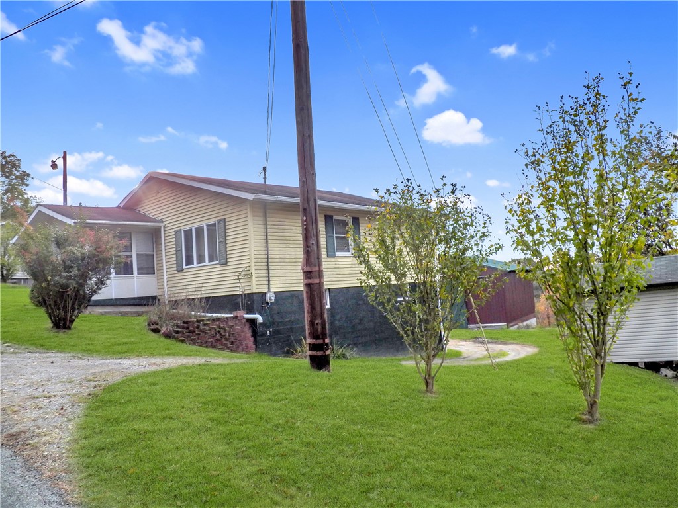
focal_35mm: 28
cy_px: 254
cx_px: 339
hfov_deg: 63.4
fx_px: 548
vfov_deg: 49.7
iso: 125
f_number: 2.8
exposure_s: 1/640
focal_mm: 4.9
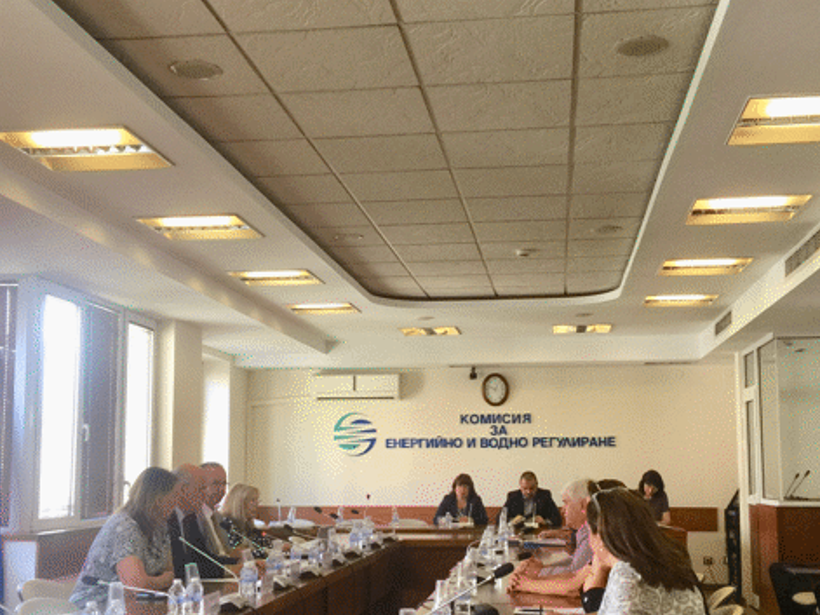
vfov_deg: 32.1
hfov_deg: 42.1
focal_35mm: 45
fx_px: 1066
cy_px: 366
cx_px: 413
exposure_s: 1/33
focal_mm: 4.15
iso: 64
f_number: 2.2
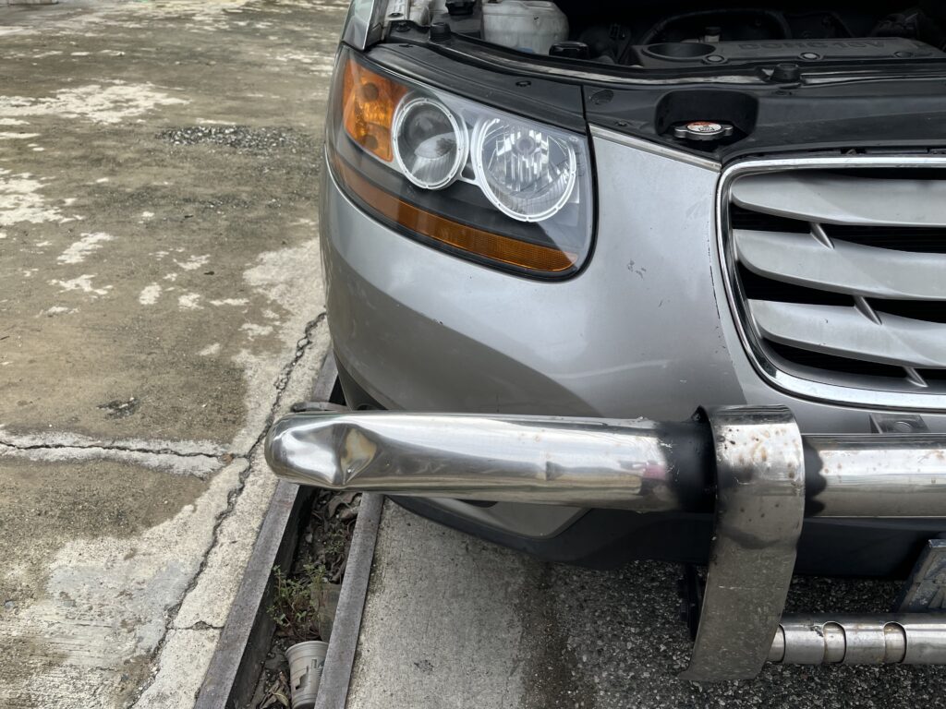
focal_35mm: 26
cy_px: 354
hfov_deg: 67.3
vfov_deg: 53.1
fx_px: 711
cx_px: 473
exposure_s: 1/1028
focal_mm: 5.1
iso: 50
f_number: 1.6
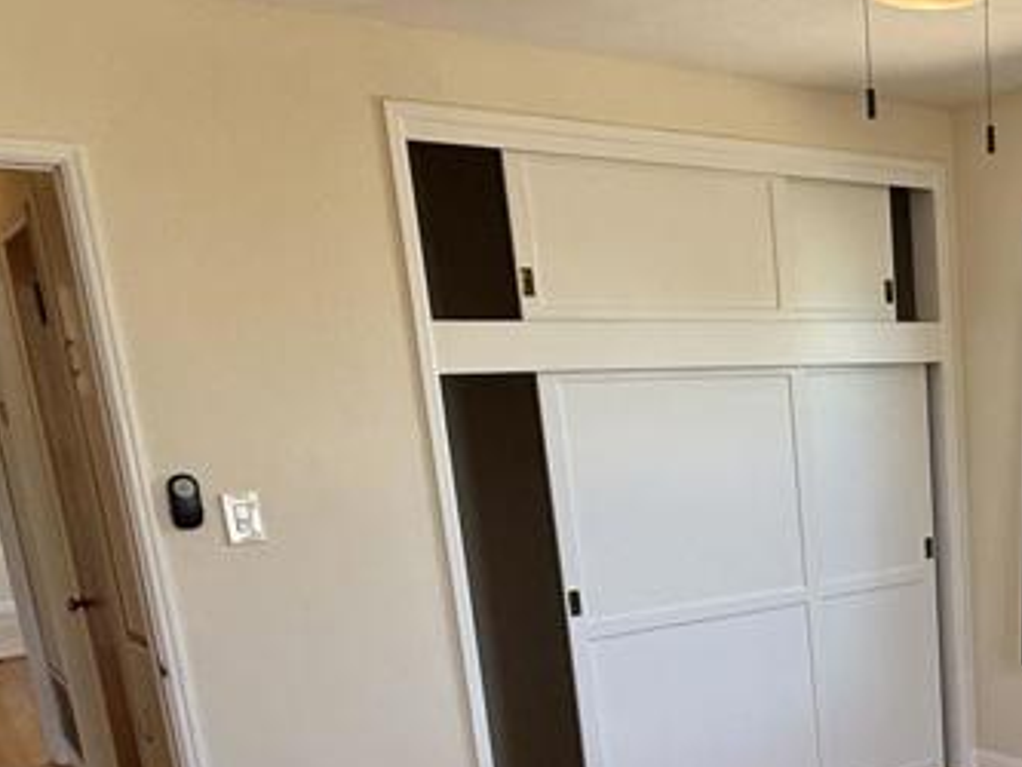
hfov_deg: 38.8
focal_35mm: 43
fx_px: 1270
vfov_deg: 32.1
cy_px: 684
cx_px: 1022
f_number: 2.2
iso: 100
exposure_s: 1/99
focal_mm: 2.22
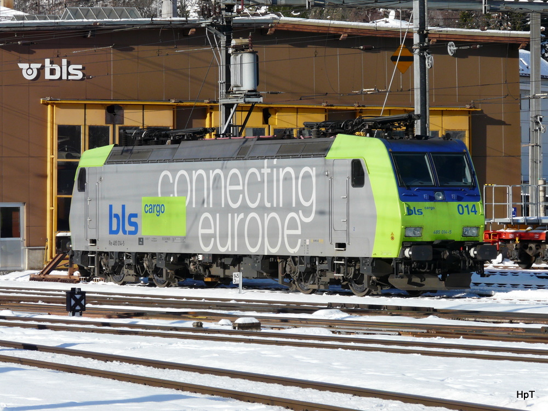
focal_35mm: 198
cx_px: 274
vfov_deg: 7.5
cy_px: 206
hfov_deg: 10.0
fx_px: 3135
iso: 100
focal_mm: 32.5
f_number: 5.6
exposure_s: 1/500
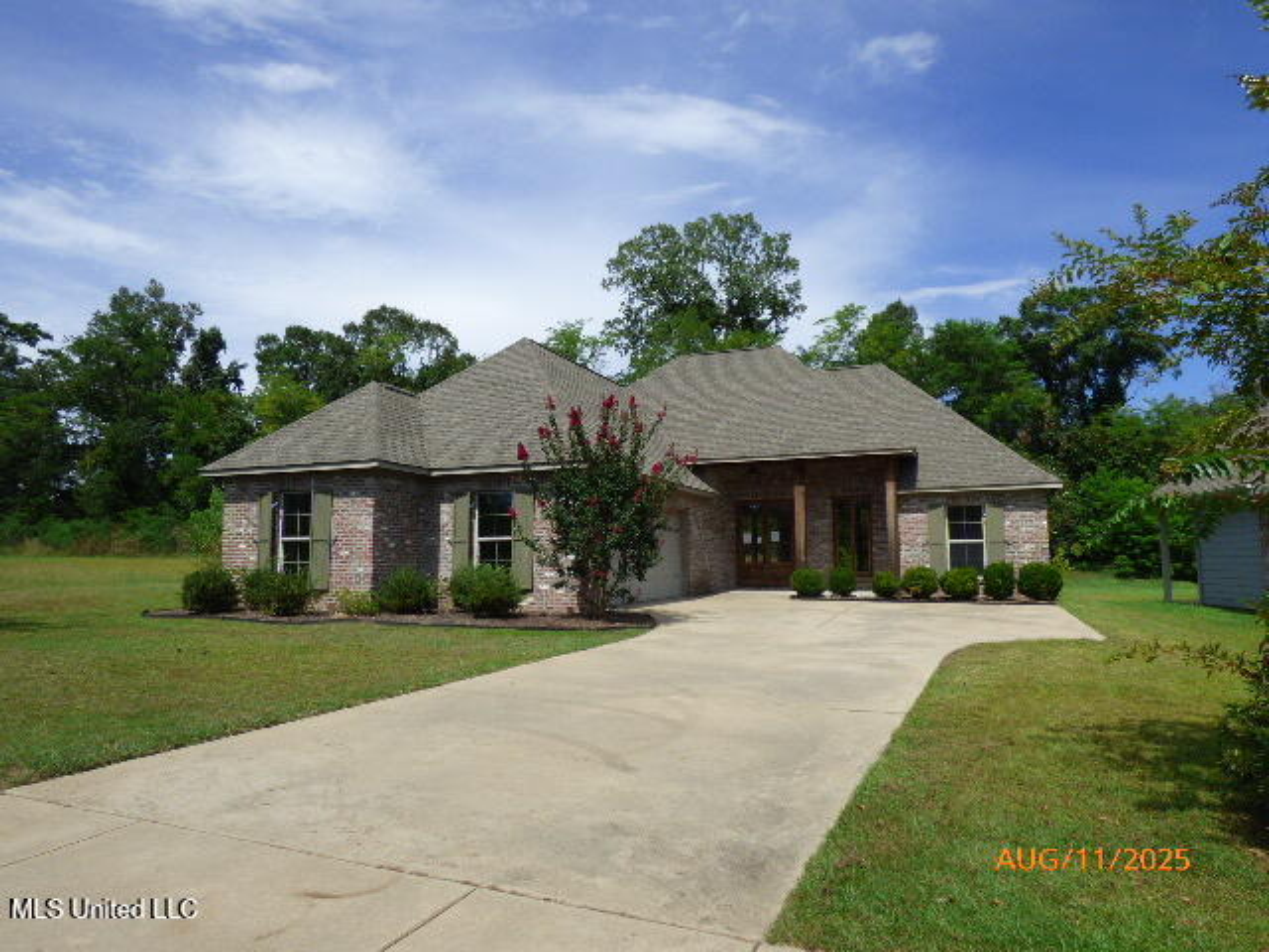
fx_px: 807
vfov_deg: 61.1
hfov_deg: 76.4
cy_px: 476
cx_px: 634
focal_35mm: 22
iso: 100
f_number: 2.9
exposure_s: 1/2000
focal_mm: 3.88
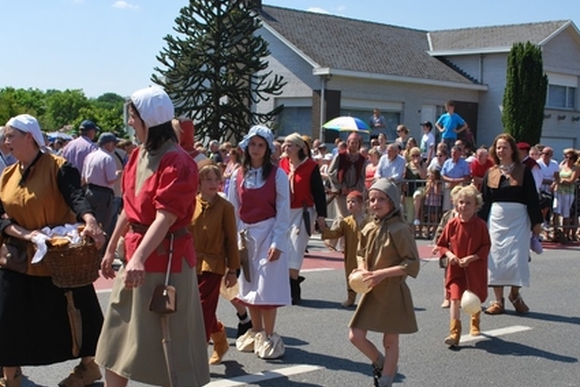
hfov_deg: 36.2
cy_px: 223
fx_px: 887
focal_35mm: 55
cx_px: 257
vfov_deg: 24.6
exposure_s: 1/200
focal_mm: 26
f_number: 8
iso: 100
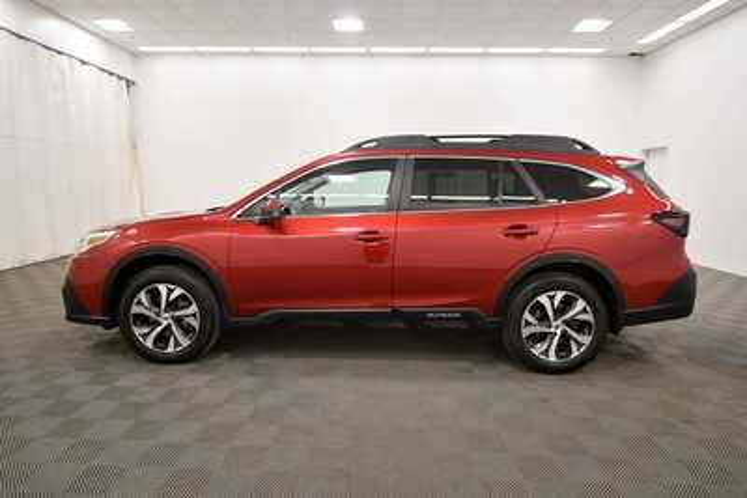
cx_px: 374
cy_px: 249
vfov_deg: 59.5
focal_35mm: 21
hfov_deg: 81.2
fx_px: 436
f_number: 5
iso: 800
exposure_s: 1/160
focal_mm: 14
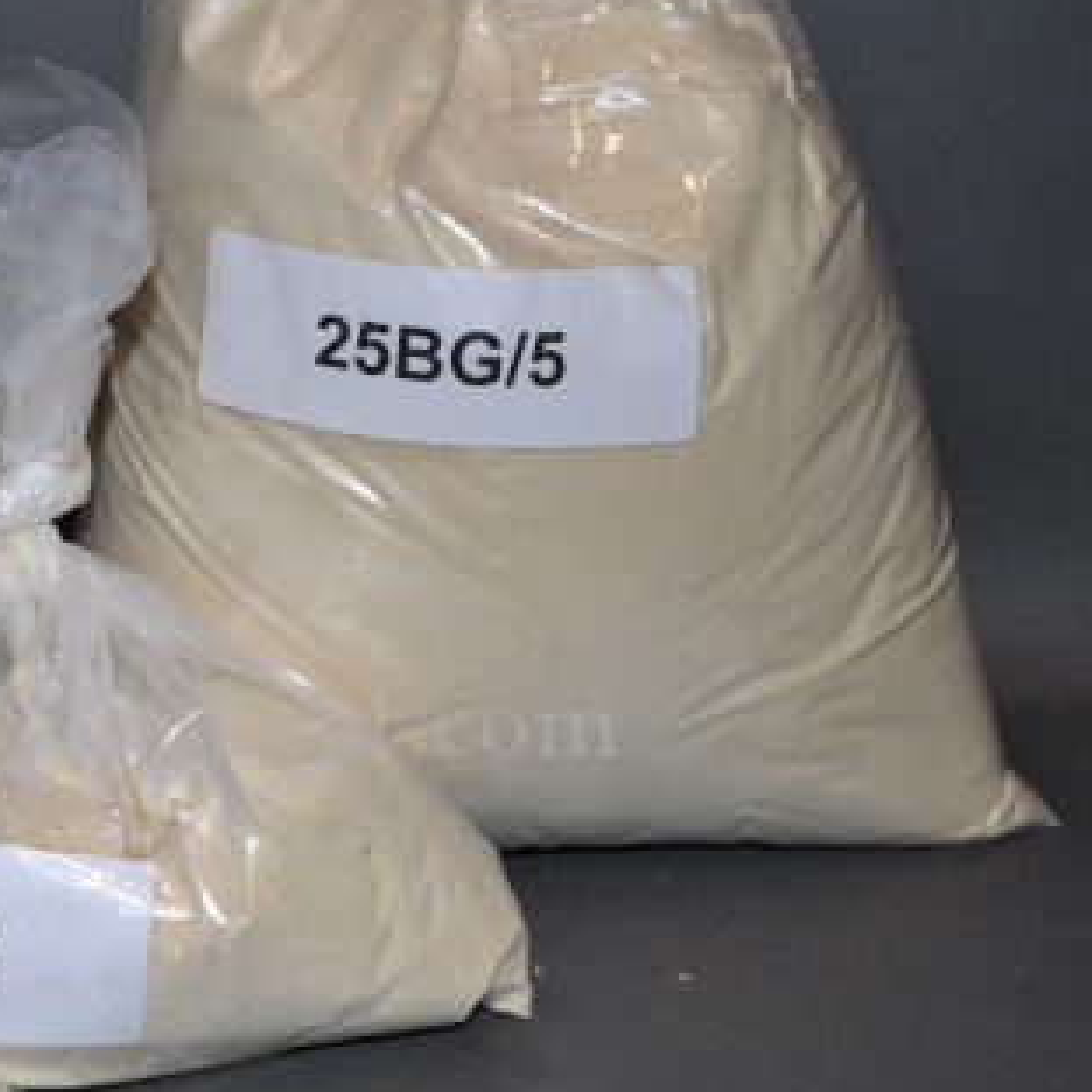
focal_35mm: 59
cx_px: 304
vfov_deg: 29.0
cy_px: 462
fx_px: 2106
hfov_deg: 28.7
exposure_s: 1/160
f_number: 9
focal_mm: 24
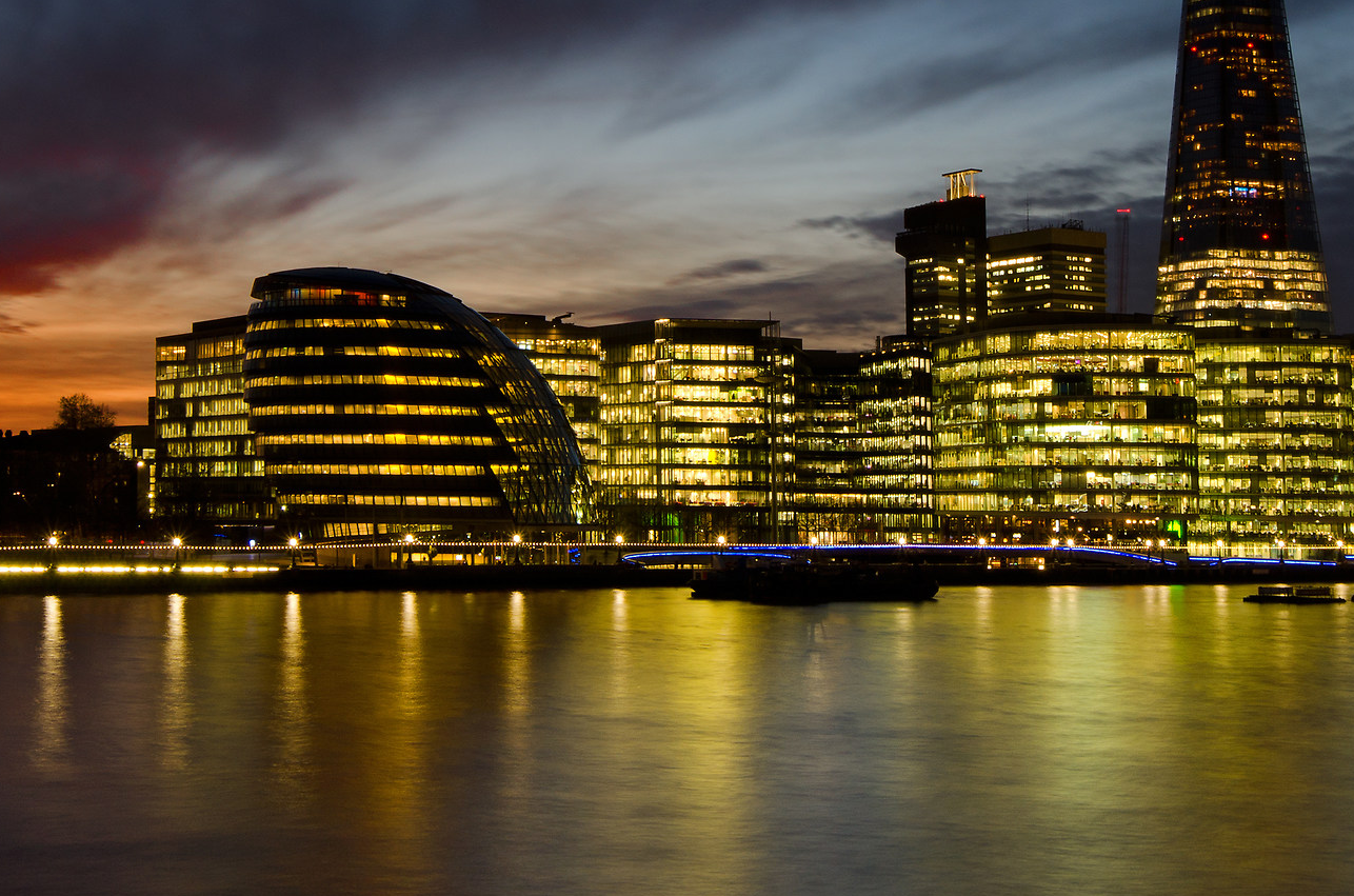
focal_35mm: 56
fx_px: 2101
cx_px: 835
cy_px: 136
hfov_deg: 35.5
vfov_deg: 23.6
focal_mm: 20
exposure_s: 8
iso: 100
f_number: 16
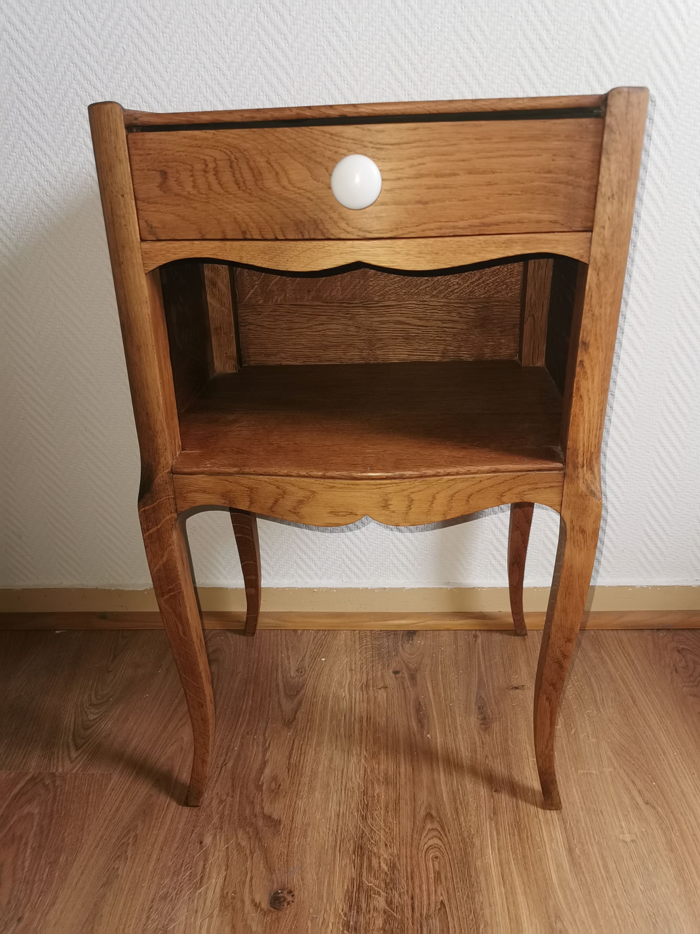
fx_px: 728
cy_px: 467
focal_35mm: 27
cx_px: 350
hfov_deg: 51.4
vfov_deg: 65.3
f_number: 1.6
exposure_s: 1/60
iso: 125
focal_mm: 5.56
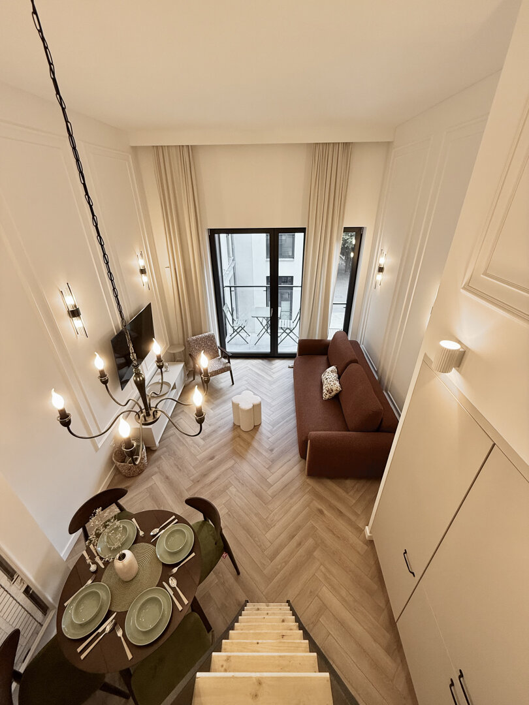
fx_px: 285
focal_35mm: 14
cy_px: 352
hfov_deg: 85.7
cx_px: 264
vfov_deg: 102.1
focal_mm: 2.22
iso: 125
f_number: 2.2
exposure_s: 1/99
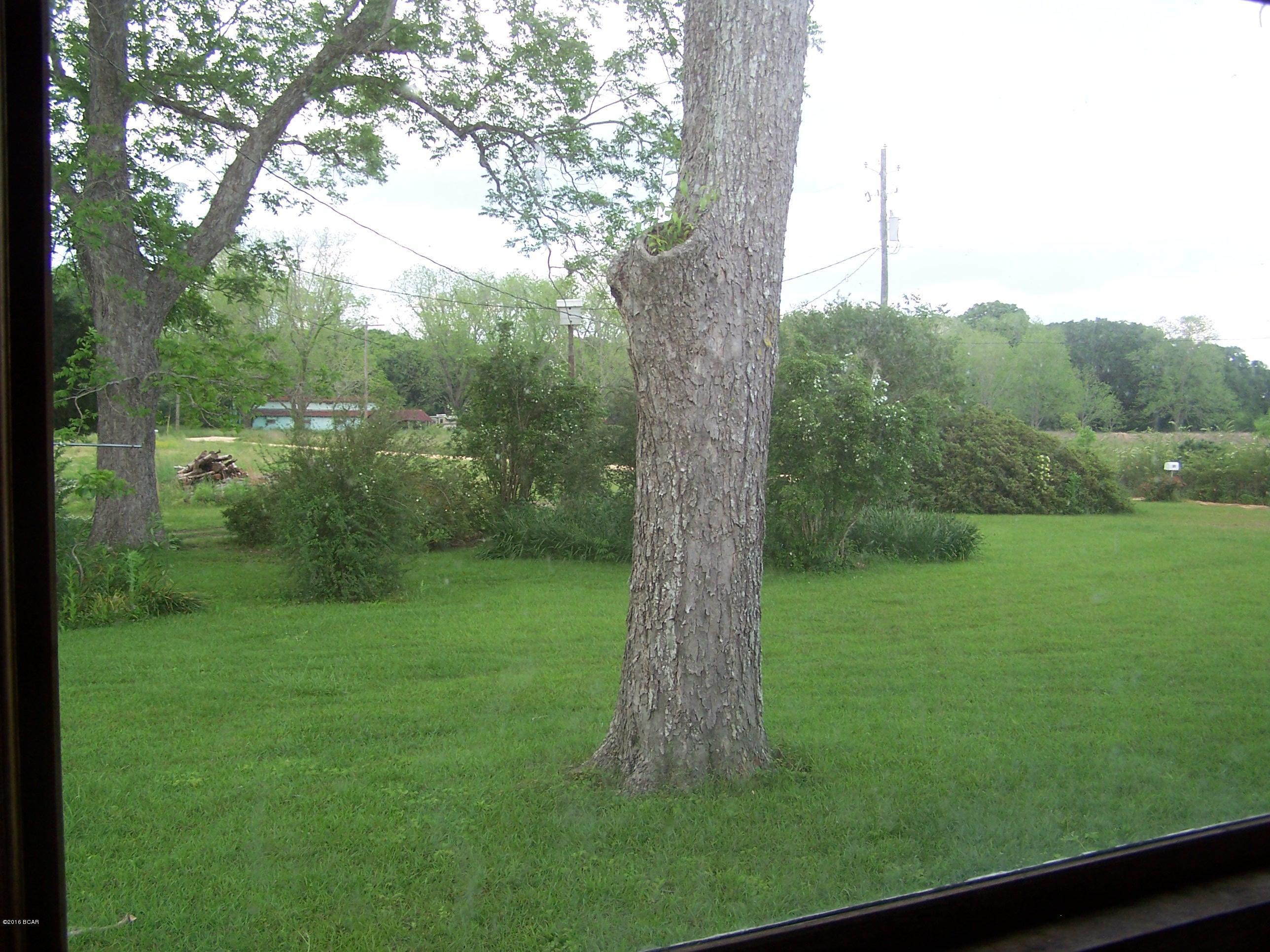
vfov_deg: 37.7
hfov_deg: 49.0
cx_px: 635
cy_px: 476
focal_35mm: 38
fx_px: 1394
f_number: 2.8
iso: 80
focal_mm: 6.3
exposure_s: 1/200
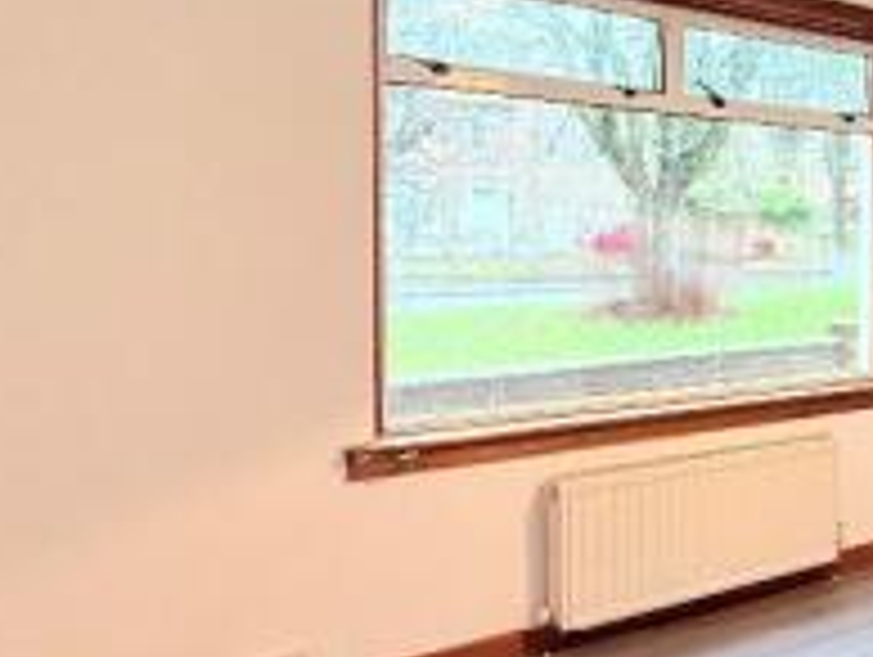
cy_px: 281
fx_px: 1061
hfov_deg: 38.4
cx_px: 920
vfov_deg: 34.4
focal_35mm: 42
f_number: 2.2
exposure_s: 1/50
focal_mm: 2.22
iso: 200
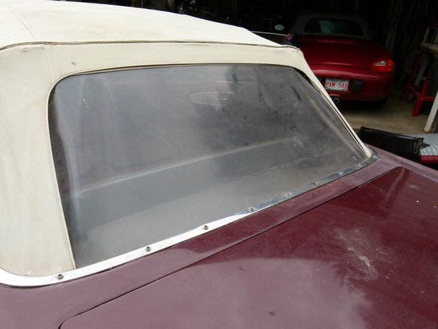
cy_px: 164
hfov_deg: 69.4
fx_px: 316
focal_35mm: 25
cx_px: 219
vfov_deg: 54.9
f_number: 4
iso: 100
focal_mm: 4.5
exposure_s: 1/200
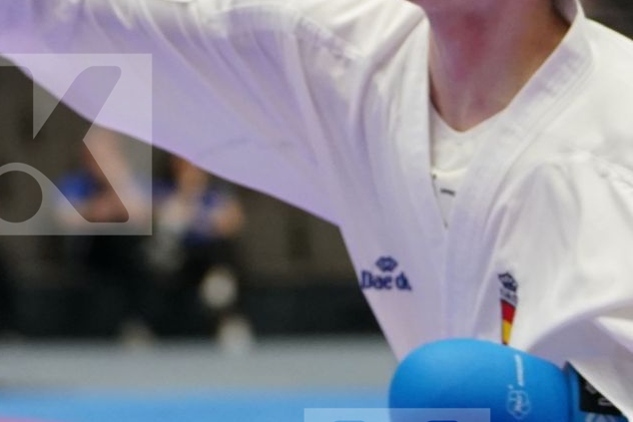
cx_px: 397
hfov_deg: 5.9
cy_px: 145
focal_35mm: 349
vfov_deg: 3.9
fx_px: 6138
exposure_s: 1/1000
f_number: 2.8
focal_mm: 82
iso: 2500
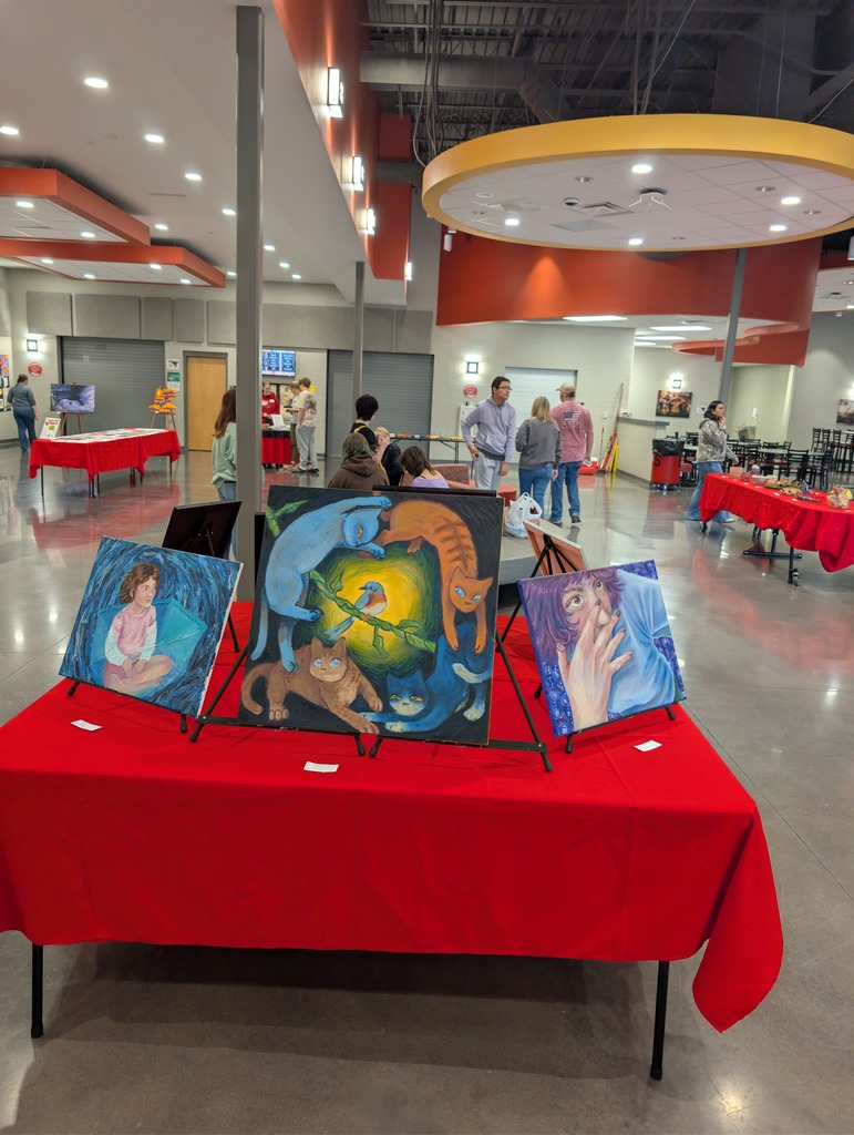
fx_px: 787
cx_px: 427
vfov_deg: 71.5
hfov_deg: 56.9
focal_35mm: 24
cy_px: 568
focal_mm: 6.9
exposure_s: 1/120
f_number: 1.68
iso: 228
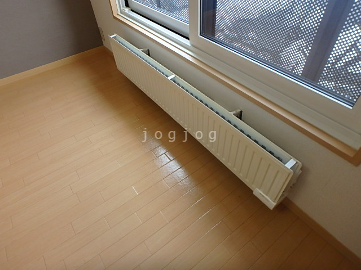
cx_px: 180
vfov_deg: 63.4
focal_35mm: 21
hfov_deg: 79.0
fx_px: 219
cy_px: 135
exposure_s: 1/40
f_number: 3.5
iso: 200
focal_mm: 3.7
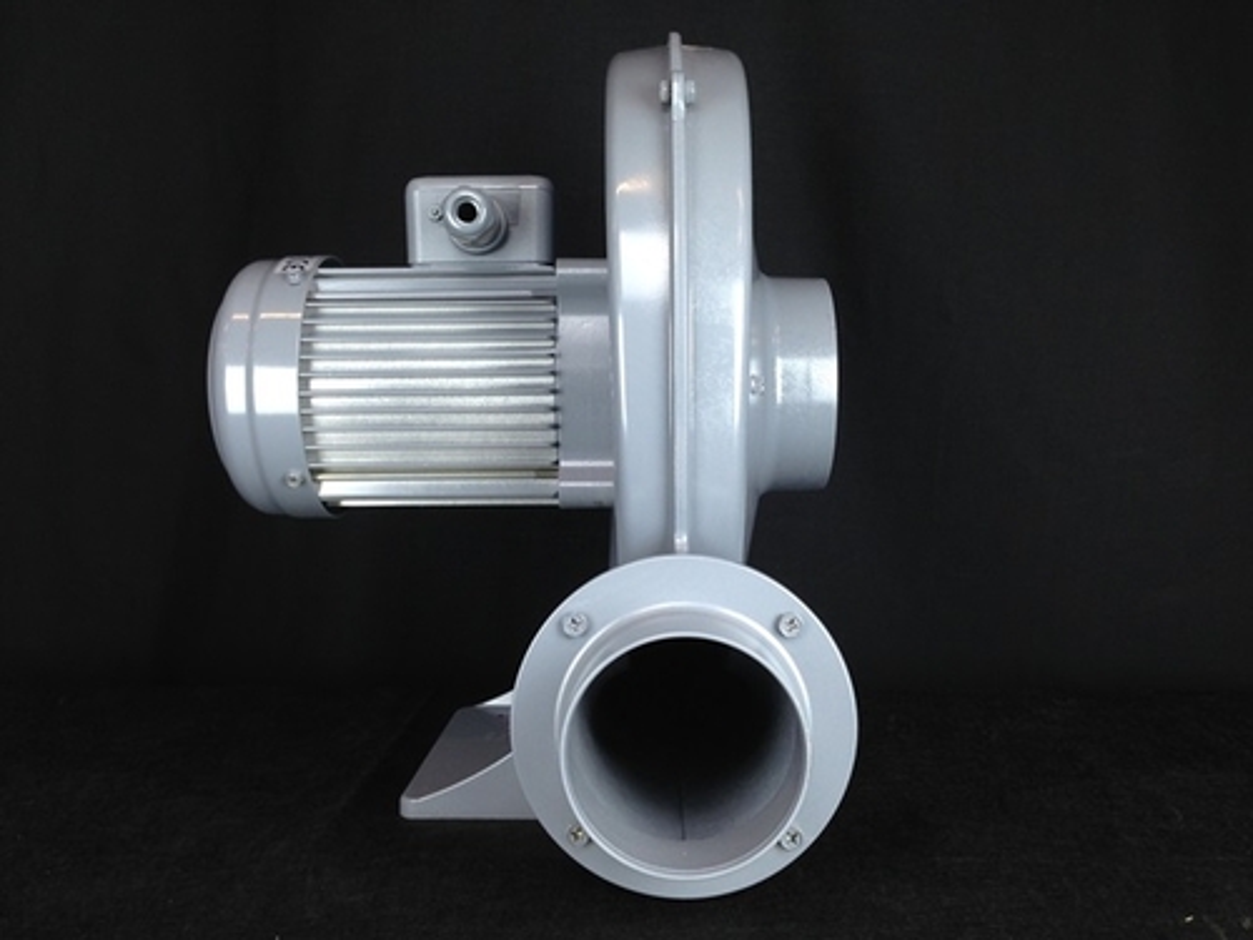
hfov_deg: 55.4
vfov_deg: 42.9
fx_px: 1195
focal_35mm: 33
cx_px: 626
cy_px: 470
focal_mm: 4.12
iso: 50
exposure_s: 1/30
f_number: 2.4
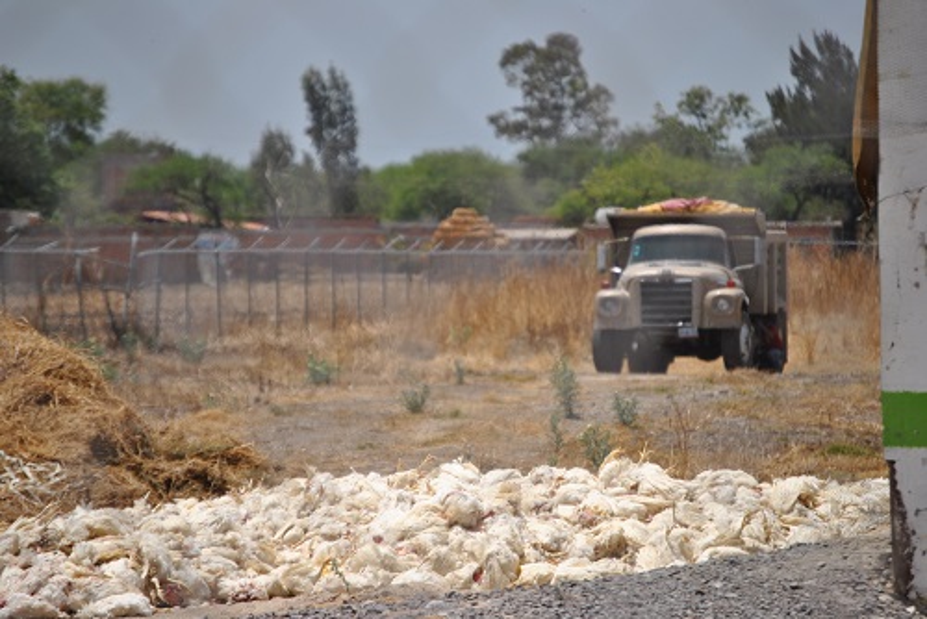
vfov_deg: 5.2
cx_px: 464
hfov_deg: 7.8
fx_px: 6763
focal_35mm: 262
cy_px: 310
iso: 200
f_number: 5.3
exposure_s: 1/2000
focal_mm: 175
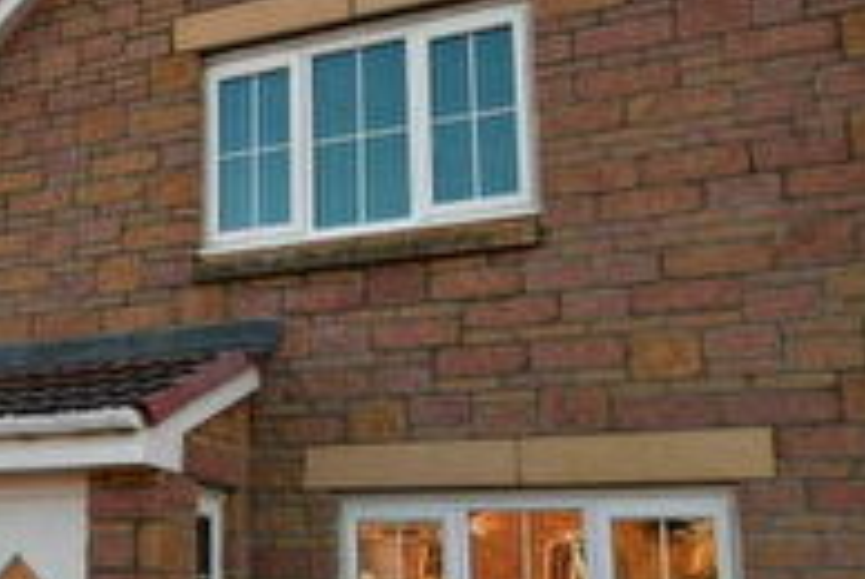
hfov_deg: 33.4
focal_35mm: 54
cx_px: -18
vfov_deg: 25.1
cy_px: 359
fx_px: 1299
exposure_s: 1/200
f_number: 10
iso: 400
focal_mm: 10
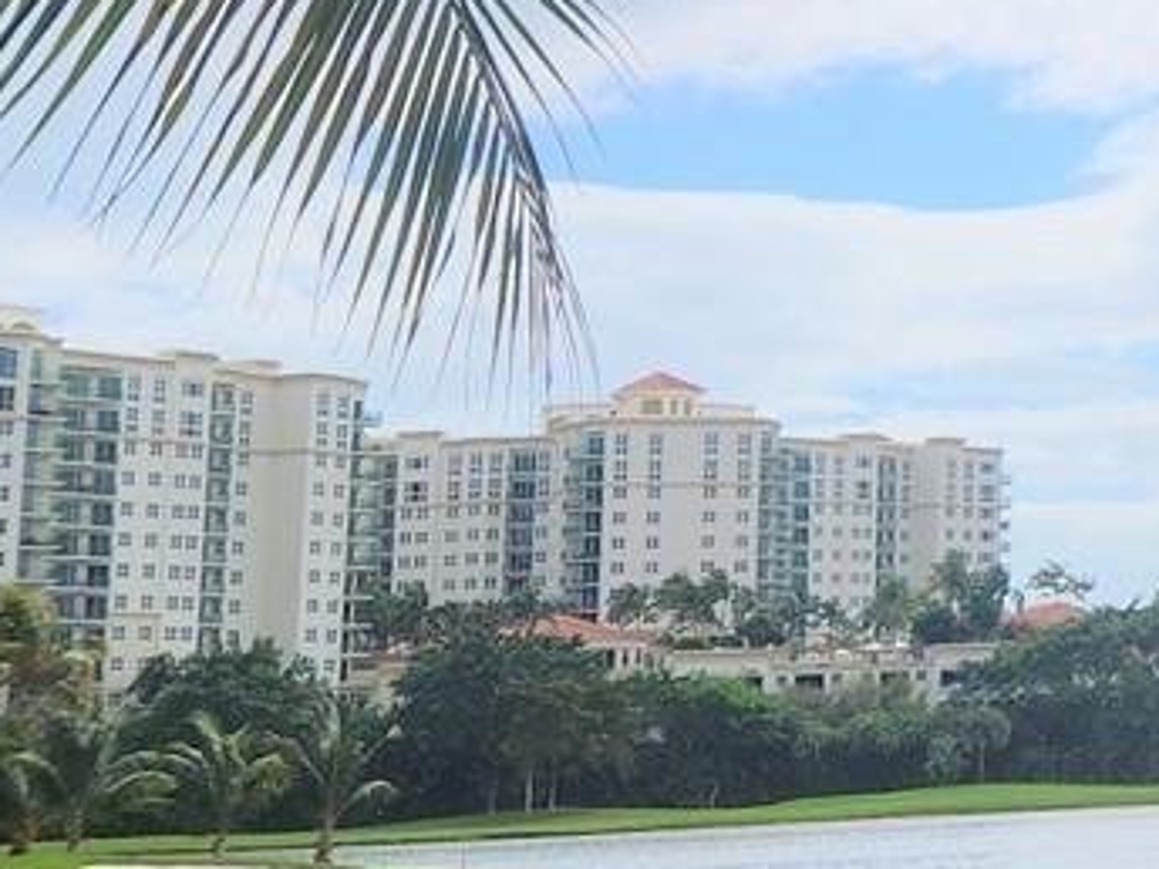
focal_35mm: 107
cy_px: -47
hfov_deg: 16.6
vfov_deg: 13.6
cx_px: 1765
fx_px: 3583
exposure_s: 1/4566
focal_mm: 5.4
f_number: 1.8
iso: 20
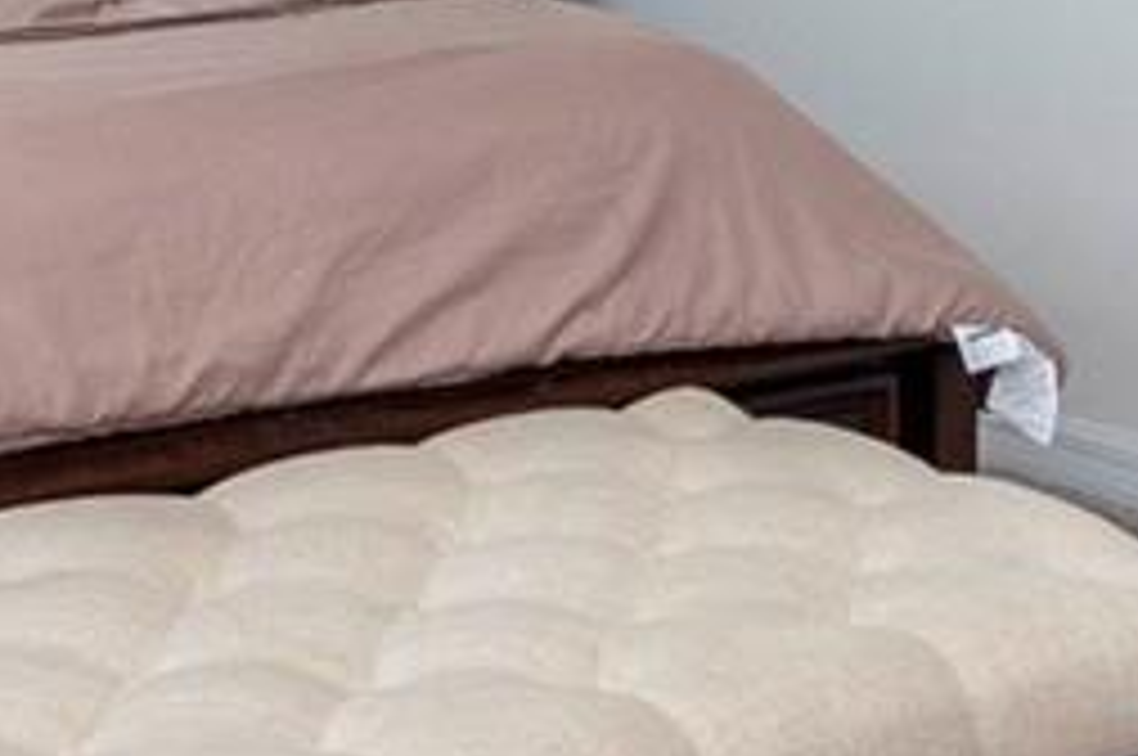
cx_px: 346
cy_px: -572
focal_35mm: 114
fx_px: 3599
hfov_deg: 17.9
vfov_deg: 11.2
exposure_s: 1/100
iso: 1000
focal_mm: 18
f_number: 9
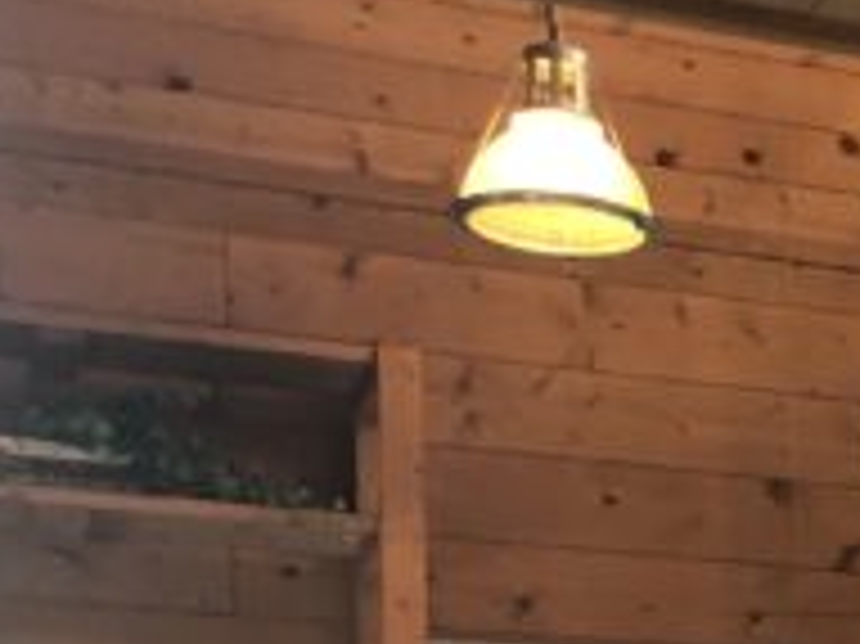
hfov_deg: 16.0
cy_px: 1164
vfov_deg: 12.3
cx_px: 1382
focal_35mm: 110
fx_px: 2731
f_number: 1.8
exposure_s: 1/24
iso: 40
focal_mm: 4
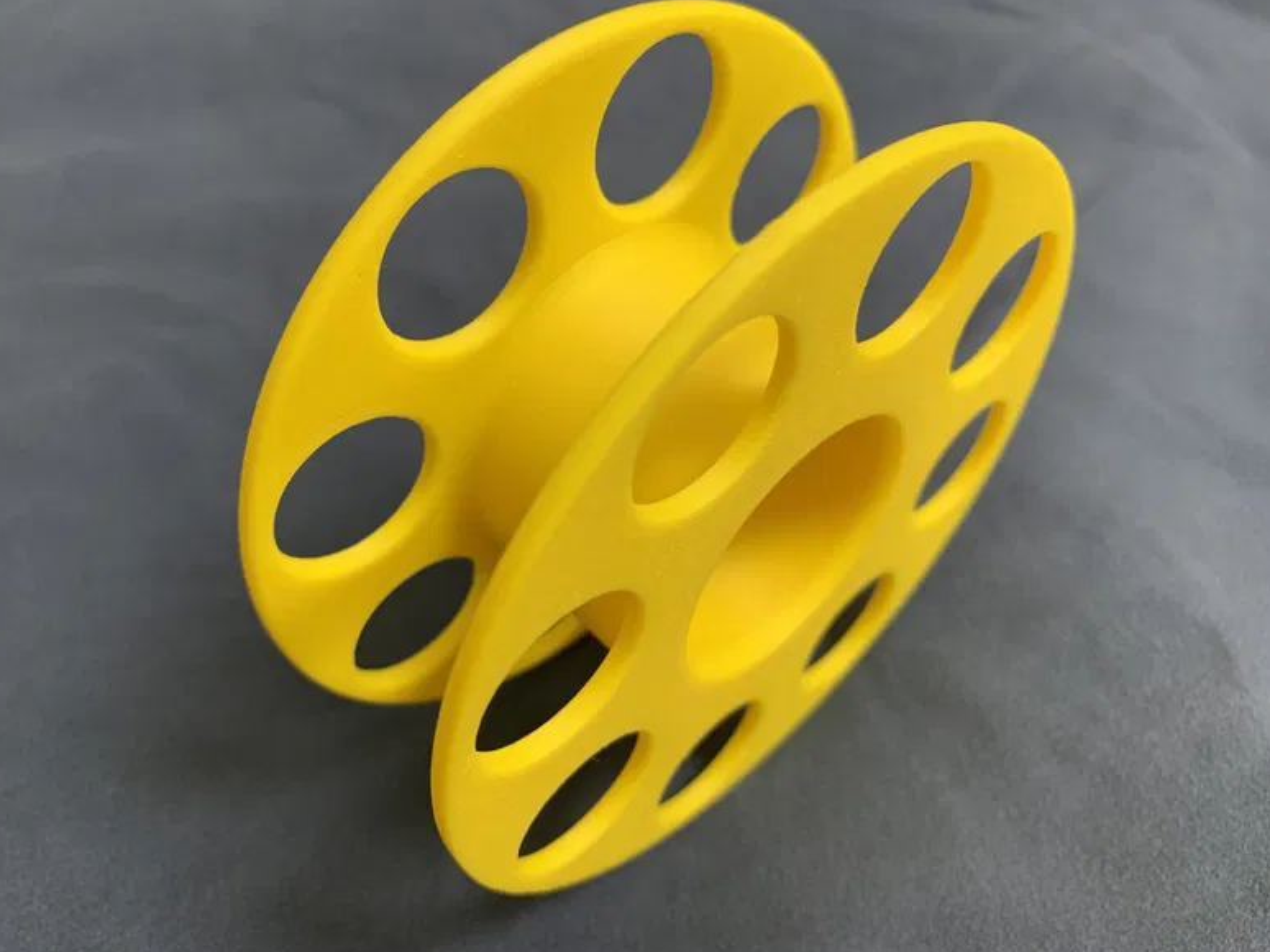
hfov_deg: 63.4
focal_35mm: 28
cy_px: 460
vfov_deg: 49.7
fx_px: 1027
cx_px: 611
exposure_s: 1/60
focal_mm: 4.25
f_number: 1.8
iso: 125
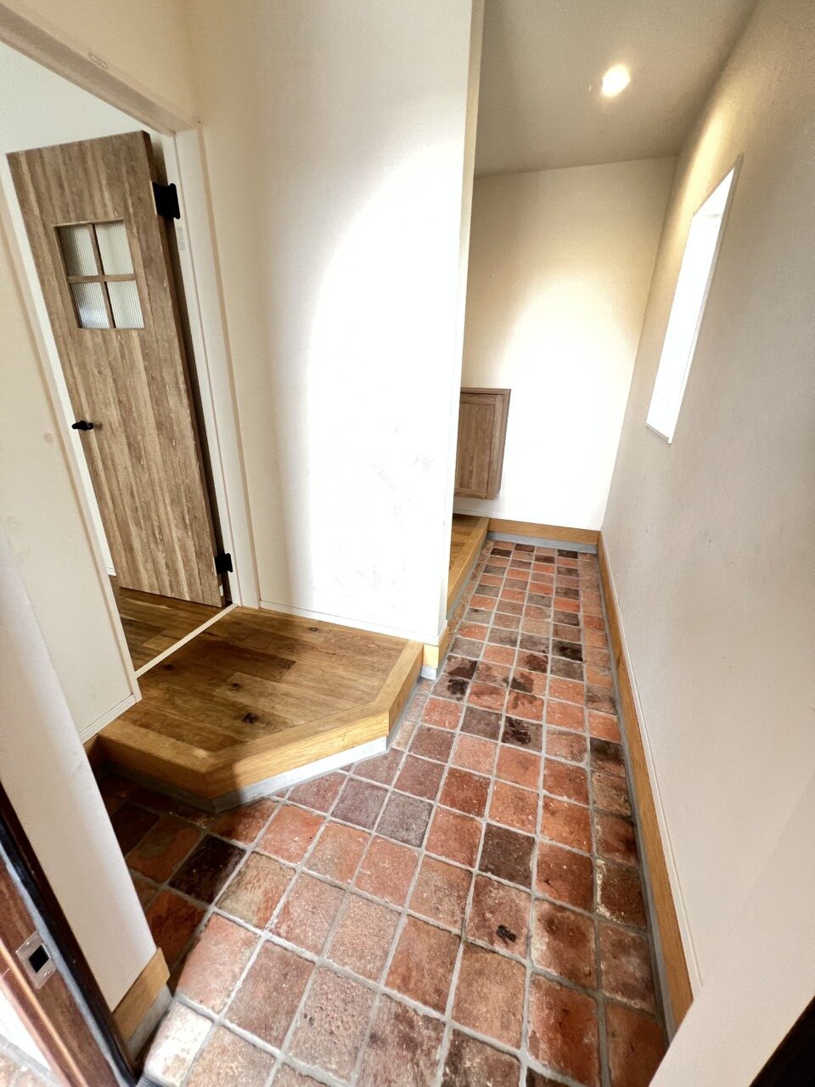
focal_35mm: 13
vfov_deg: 106.2
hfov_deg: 89.9
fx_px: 408
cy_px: 544
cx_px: 408
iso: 400
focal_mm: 1.57
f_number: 1.8
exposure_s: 1/60
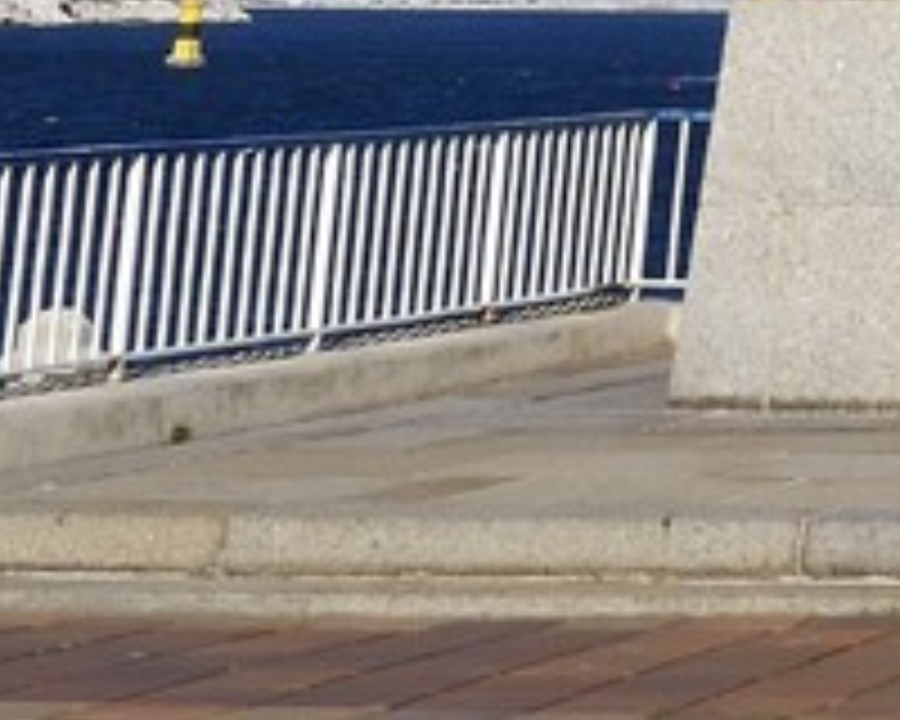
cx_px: 2768
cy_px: -1314
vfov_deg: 7.0
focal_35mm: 203
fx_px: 5407
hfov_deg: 8.1
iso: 200
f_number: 16
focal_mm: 27
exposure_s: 1/250
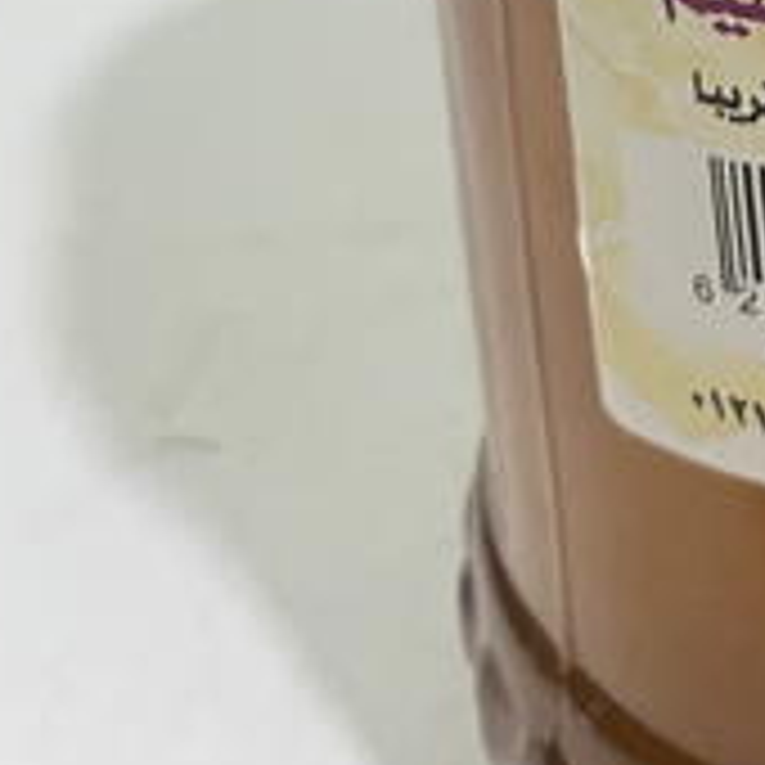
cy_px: -572
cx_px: 1138
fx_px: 2700
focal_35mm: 108
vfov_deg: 14.4
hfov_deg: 15.0
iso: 200
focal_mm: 4.25
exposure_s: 1/50
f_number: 1.8
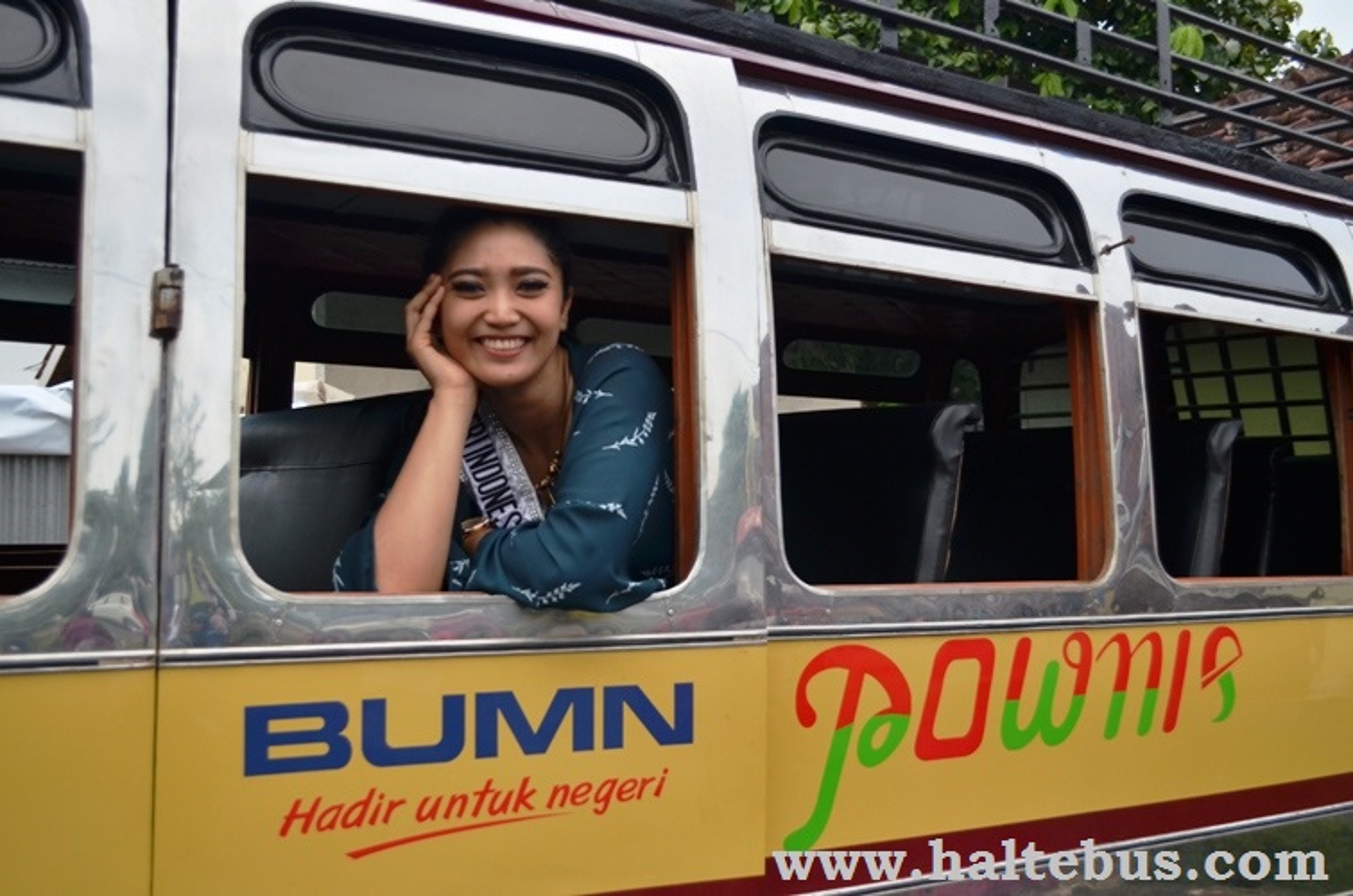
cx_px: 676
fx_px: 1350
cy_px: 448
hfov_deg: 53.2
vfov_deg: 36.7
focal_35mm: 36
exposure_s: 1/2500
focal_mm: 24
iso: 250
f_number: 4
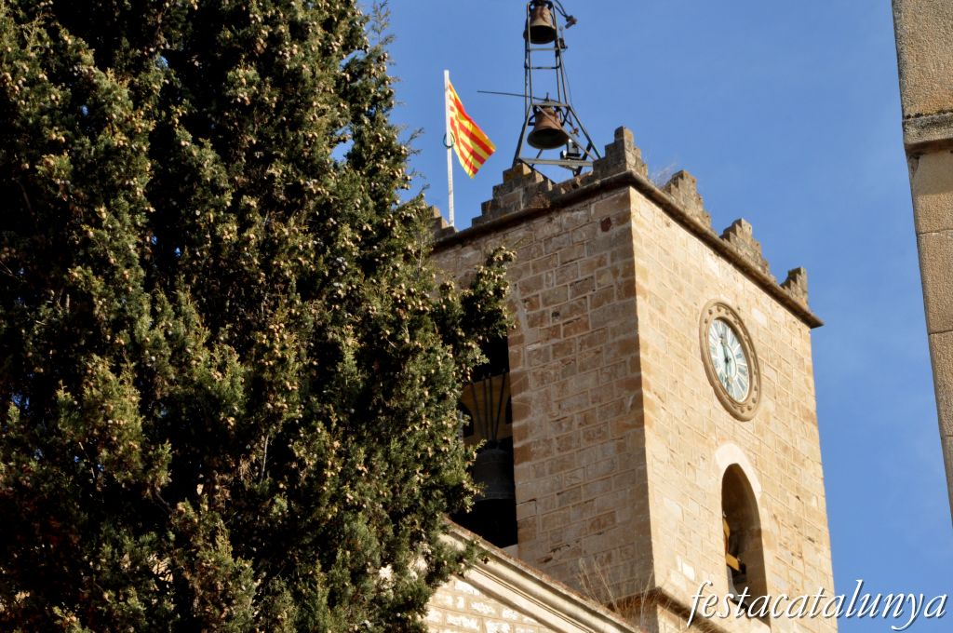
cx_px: 476
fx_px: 3767
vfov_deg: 9.6
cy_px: 316
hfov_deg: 14.4
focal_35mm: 142
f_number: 16
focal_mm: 95
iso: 640
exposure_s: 1/200
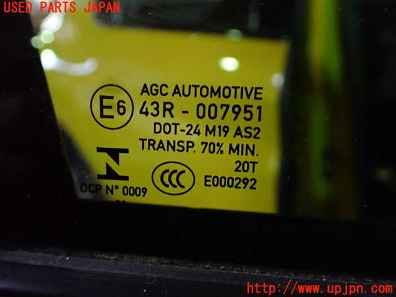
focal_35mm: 30
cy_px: 148
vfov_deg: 46.8
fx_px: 343
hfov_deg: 60.0
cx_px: 198
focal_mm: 5.4
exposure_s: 1/125
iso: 800
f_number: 2.3
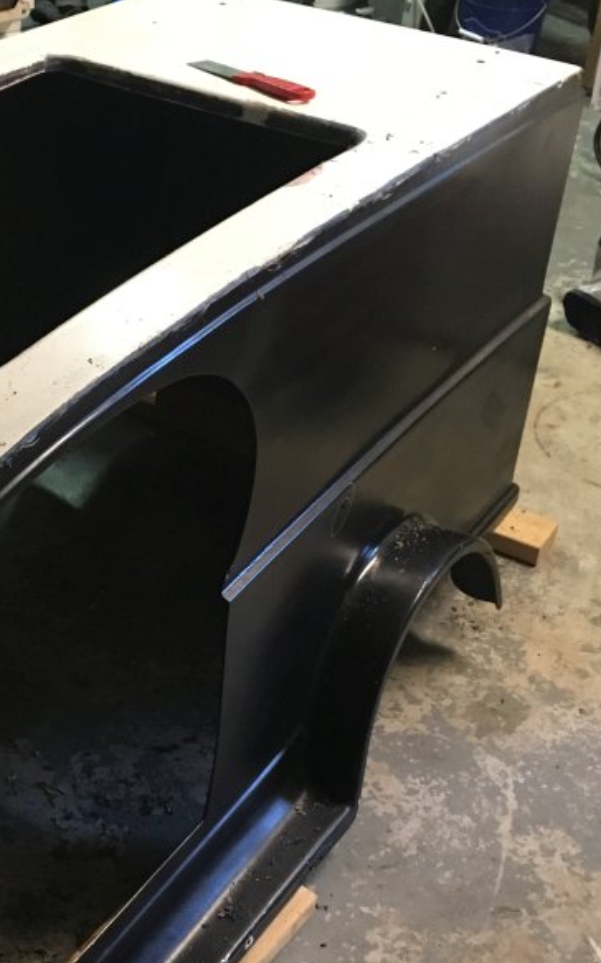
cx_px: 45
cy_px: 524
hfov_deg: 23.3
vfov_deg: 37.5
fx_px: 1416
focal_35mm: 54
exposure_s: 1/15
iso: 200
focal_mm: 4.15
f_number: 2.2
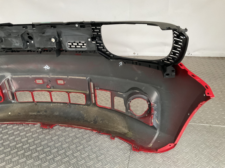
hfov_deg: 61.7
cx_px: 112
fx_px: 188
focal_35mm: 29
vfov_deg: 48.2
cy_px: 84
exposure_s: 1/60
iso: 250
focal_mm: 3
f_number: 1.8
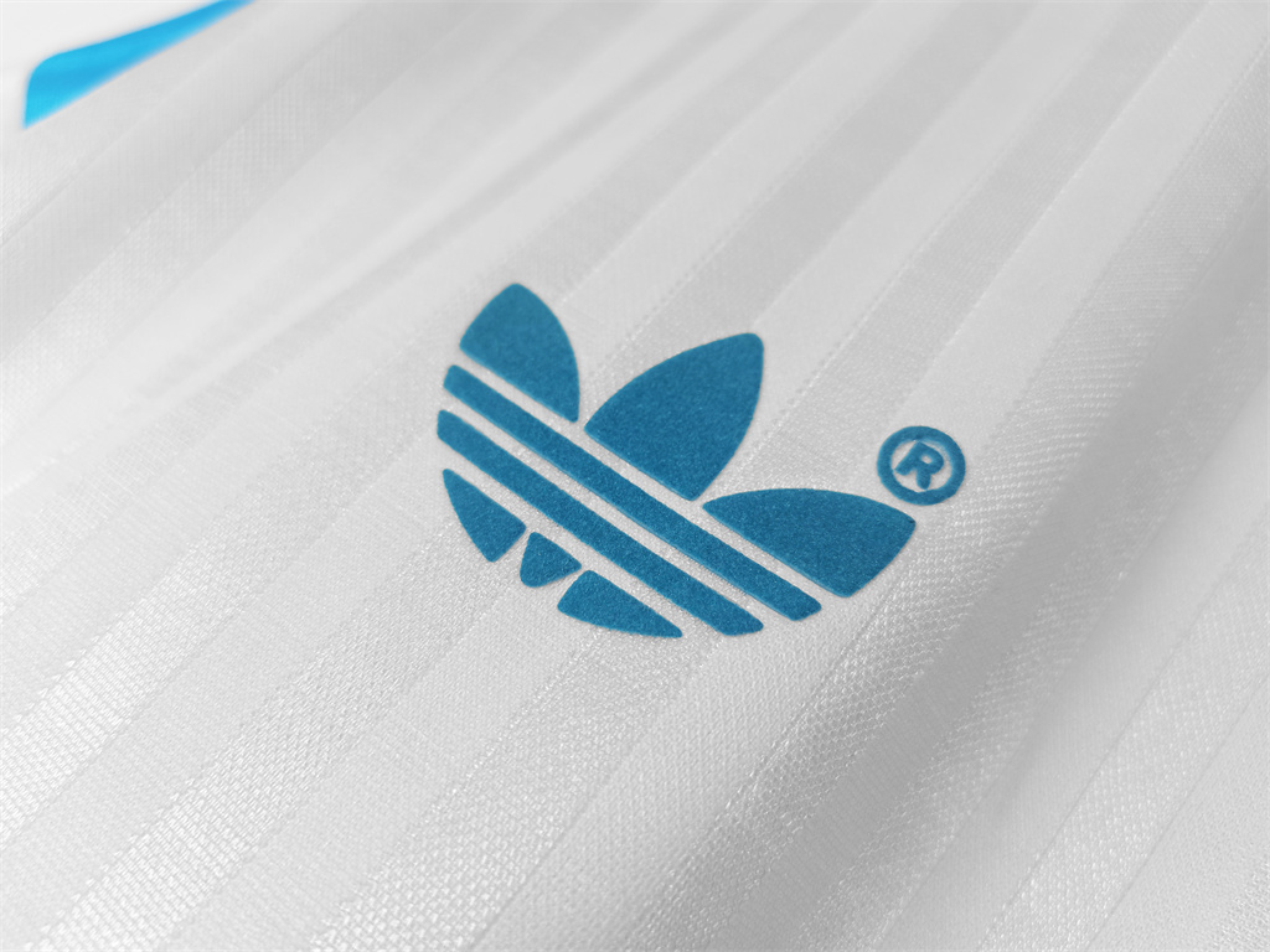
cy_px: 476
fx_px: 954
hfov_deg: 67.3
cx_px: 635
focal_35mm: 26
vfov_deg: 53.1
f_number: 1.8
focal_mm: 5.58
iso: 125
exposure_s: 1/100
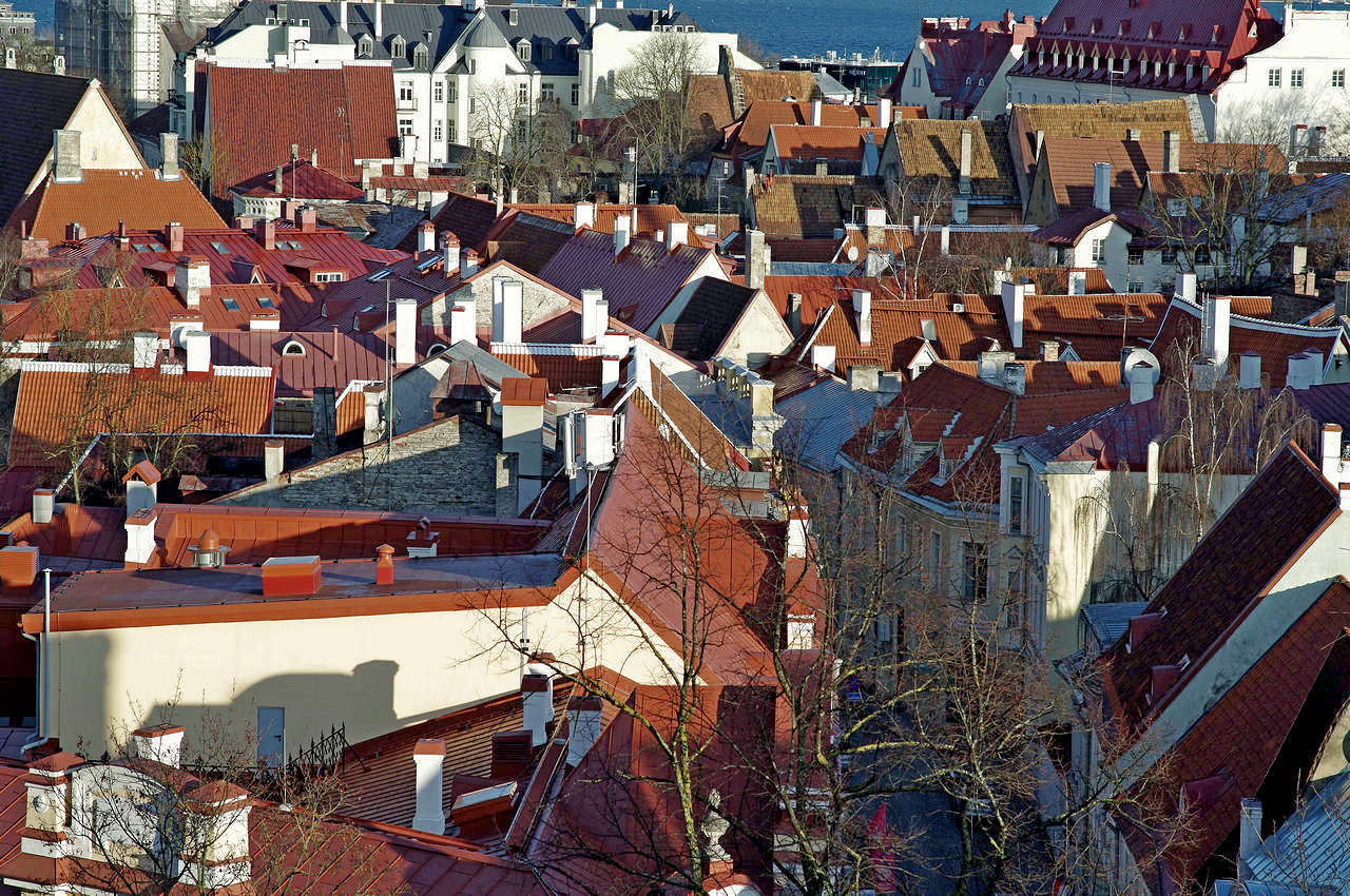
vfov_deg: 13.0
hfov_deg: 19.5
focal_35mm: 105
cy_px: 448
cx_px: 675
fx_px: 3932
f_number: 6.3
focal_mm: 70
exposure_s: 1/400
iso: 200
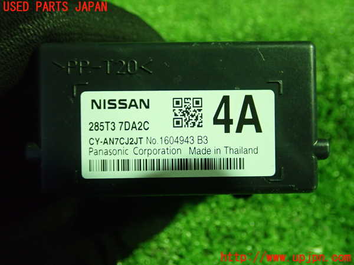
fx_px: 358
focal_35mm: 35
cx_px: 177
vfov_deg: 40.7
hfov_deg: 52.6
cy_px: 132
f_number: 2.6
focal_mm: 6.42
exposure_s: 1/30
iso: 1000
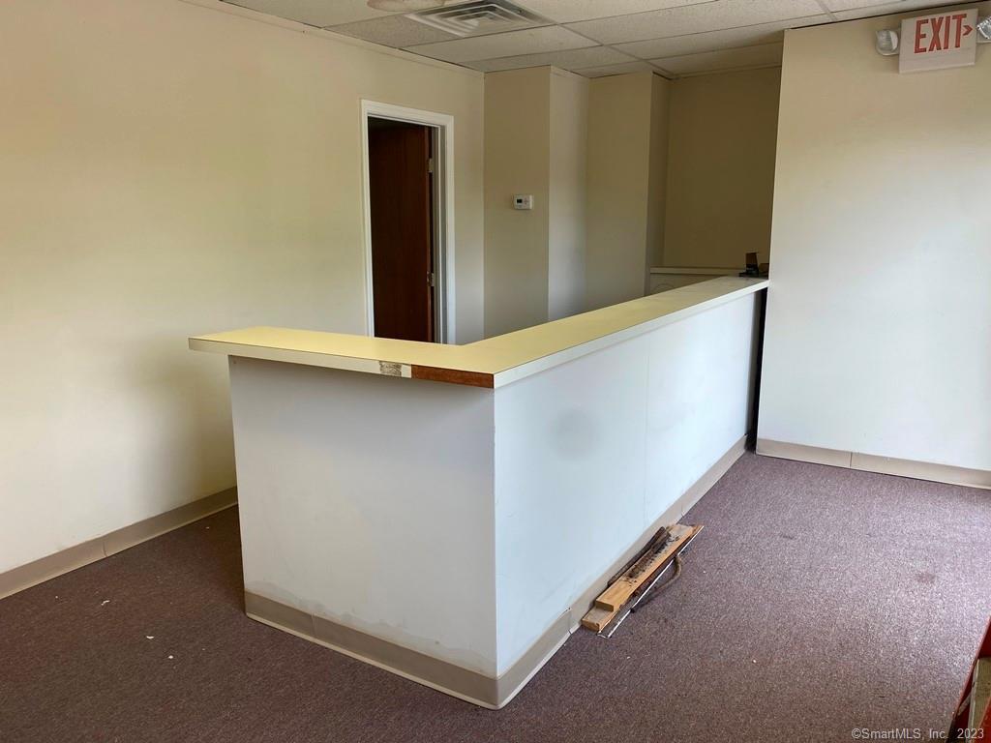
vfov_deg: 53.1
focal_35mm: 26
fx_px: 744
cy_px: 372
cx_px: 496
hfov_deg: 67.3
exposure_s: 1/120
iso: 32
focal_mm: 4.25
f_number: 1.8
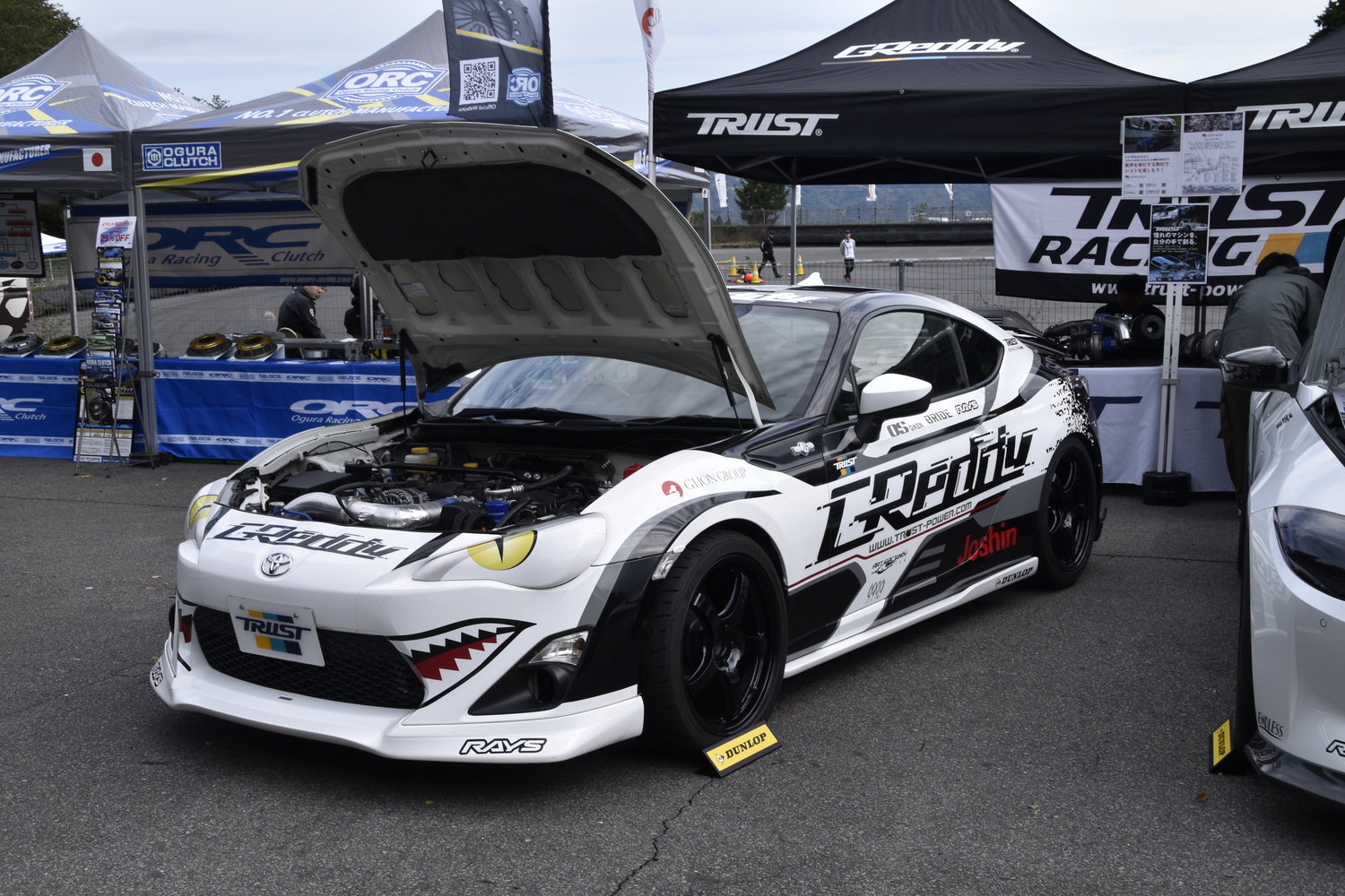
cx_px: 672
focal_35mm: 42
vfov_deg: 31.9
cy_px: 448
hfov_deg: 46.4
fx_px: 1569
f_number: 10
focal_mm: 28
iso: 160
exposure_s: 1/80
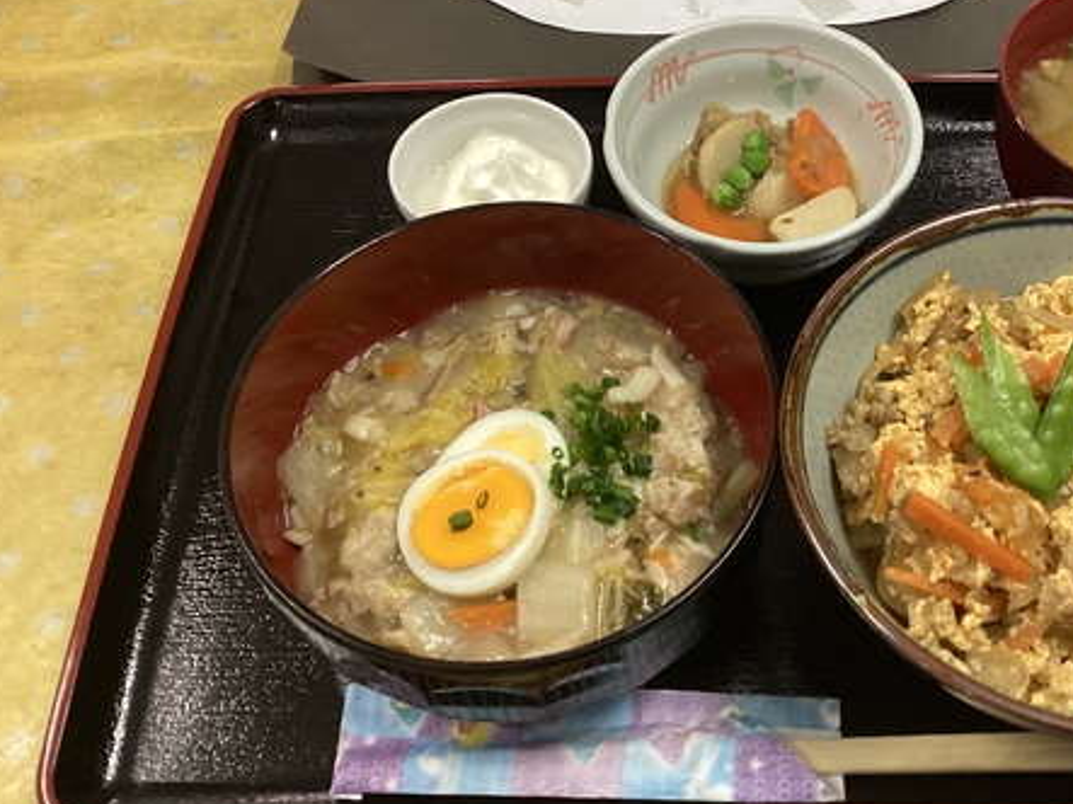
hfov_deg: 44.2
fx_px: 1302
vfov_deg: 34.3
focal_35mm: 42
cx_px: 710
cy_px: 337
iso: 250
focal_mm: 3.3
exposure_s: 1/60
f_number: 2.4
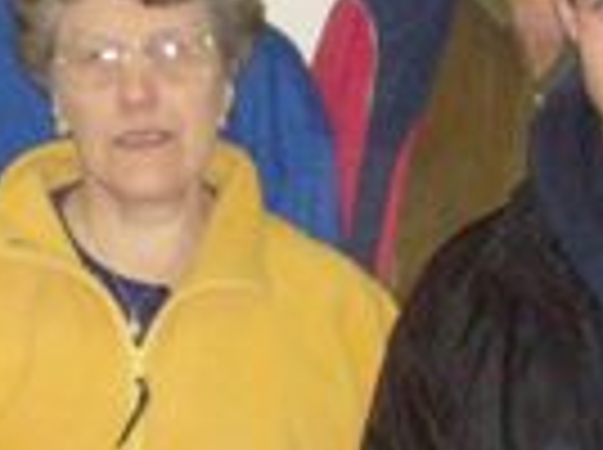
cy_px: 392
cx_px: -241
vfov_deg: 7.9
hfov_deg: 10.3
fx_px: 3269
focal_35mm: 188
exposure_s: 1/45
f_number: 3.5
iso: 320
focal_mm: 6.6
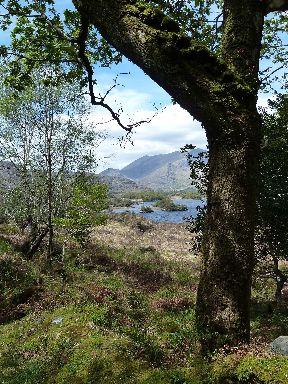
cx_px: 144
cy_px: 192
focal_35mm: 29
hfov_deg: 48.2
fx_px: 322
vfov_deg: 61.7
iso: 125
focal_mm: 4.7
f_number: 4
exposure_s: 1/500
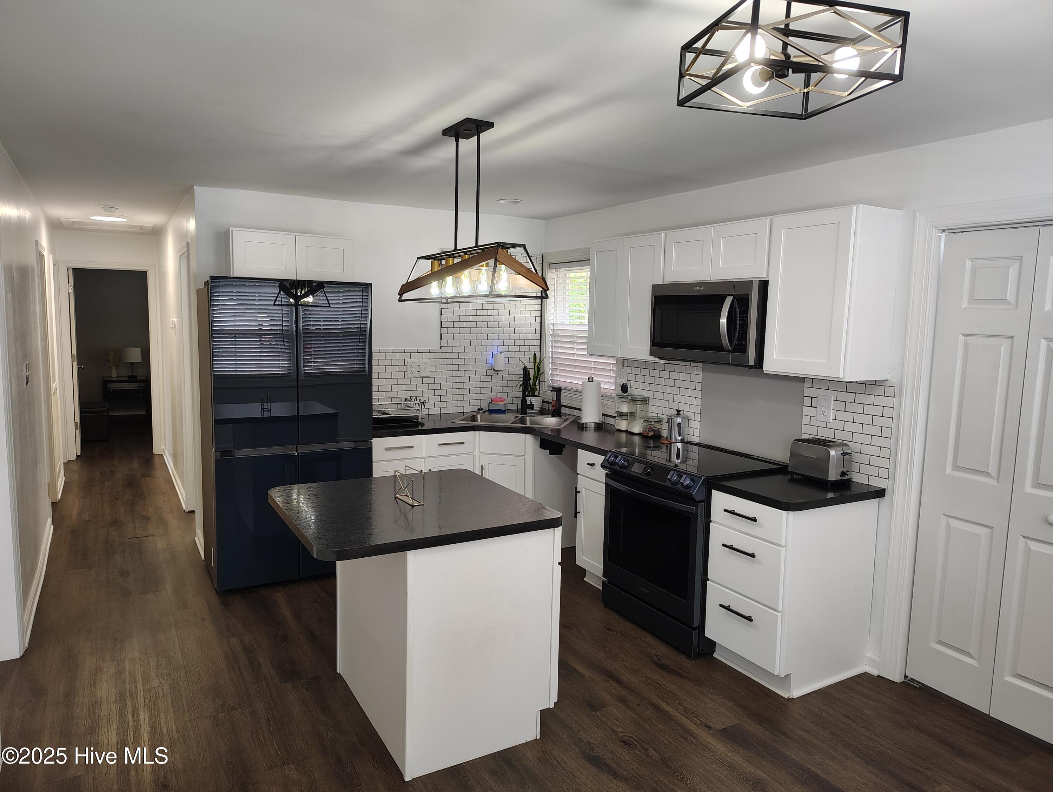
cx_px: 526
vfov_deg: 56.9
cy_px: 396
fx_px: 731
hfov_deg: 71.5
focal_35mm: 24
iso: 1191
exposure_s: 1/120
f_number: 1.8
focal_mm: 5.56
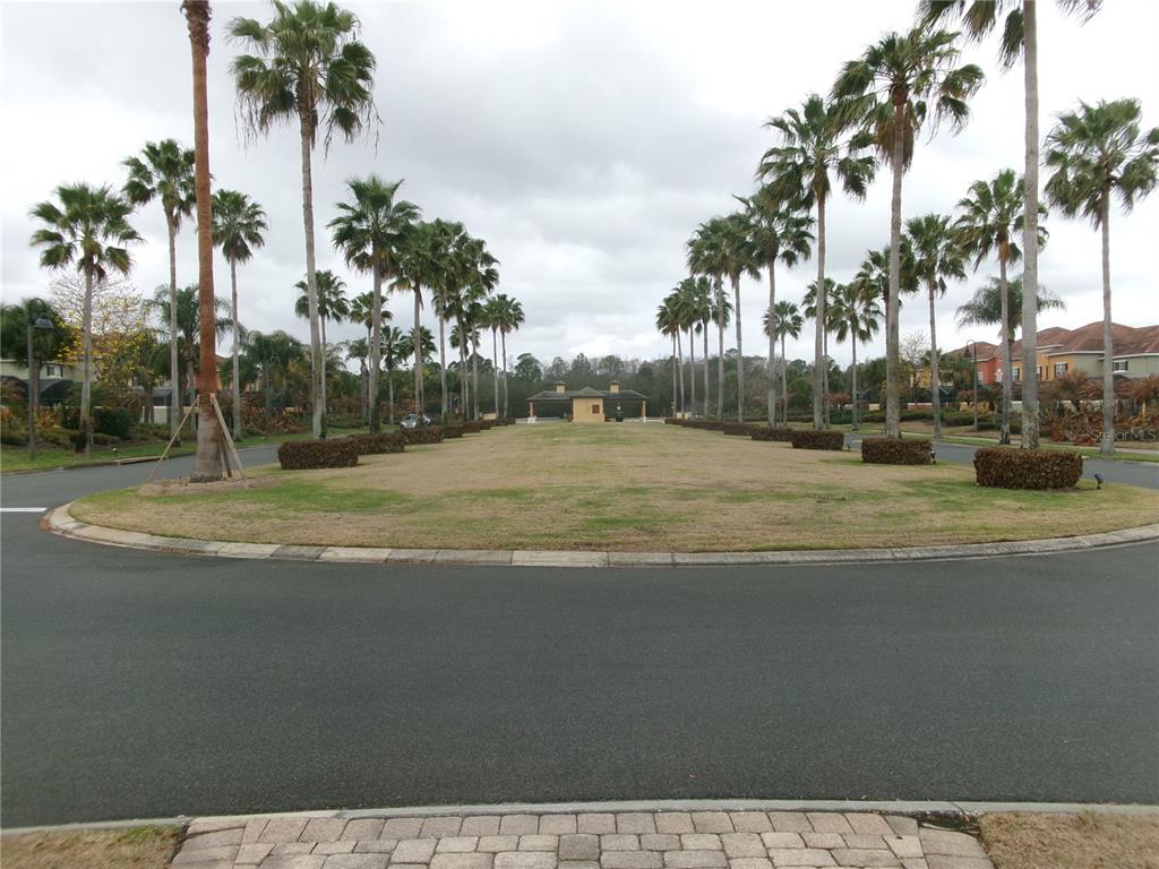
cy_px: 434
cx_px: 580
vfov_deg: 49.7
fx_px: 937
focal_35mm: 28
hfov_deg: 63.4
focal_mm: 5.1
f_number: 10.8
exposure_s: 1/80
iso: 100
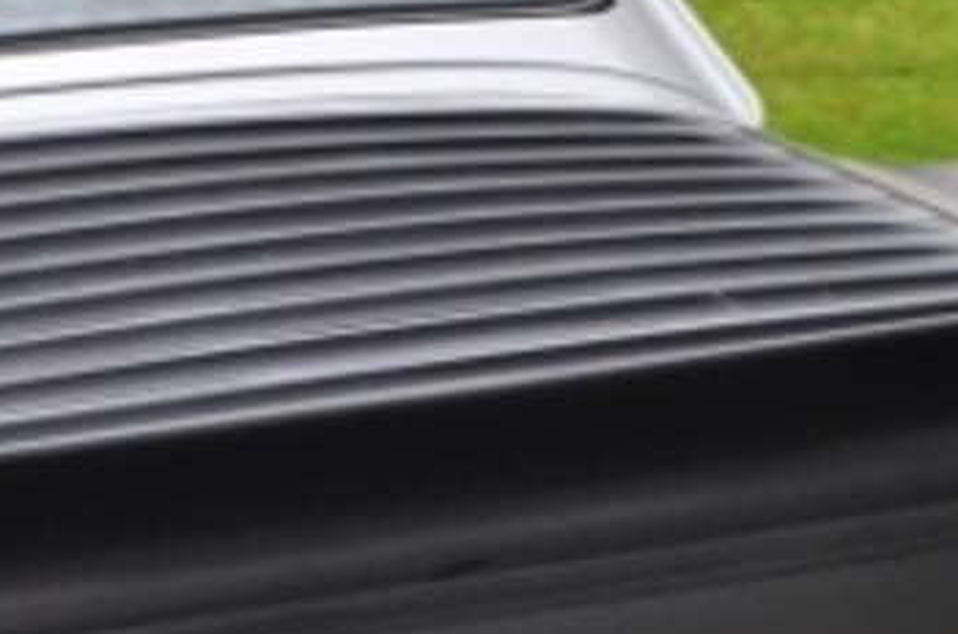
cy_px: 560
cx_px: -533
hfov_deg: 6.2
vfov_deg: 4.2
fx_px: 8682
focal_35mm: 327
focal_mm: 38
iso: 200
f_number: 8
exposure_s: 1/60
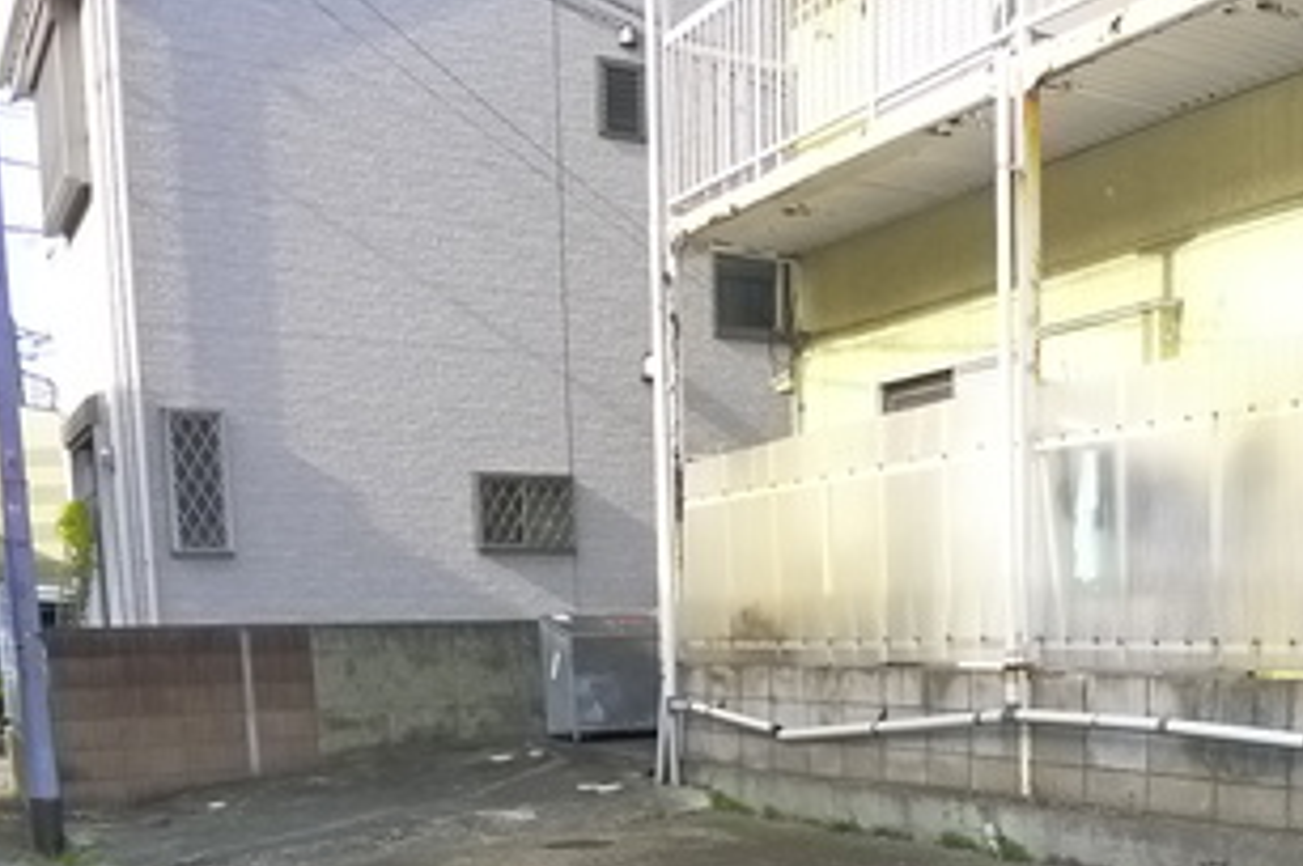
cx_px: 1057
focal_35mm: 57
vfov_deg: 22.6
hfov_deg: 34.0
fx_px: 2061
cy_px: 911
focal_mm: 5.1
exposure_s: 1/500
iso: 400
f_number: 3.2
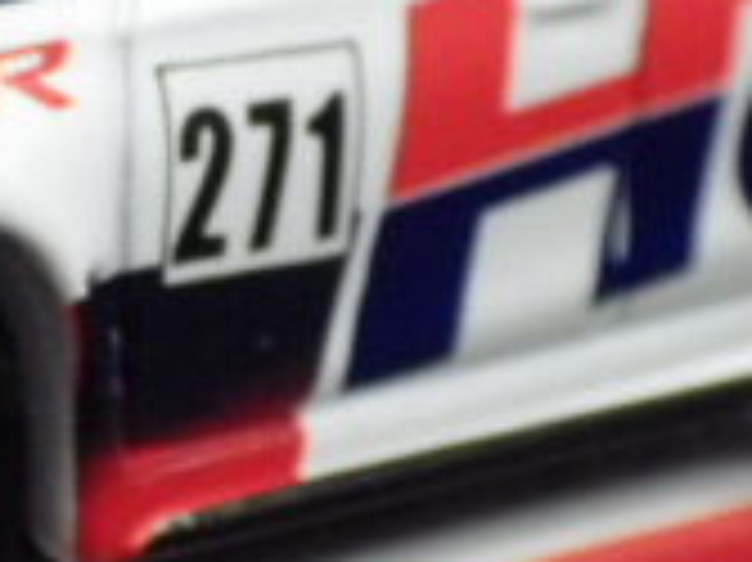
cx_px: 9
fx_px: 5905
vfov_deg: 5.5
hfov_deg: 7.3
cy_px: 234
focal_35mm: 272
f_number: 4.2
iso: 800
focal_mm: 12.8
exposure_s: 1/40
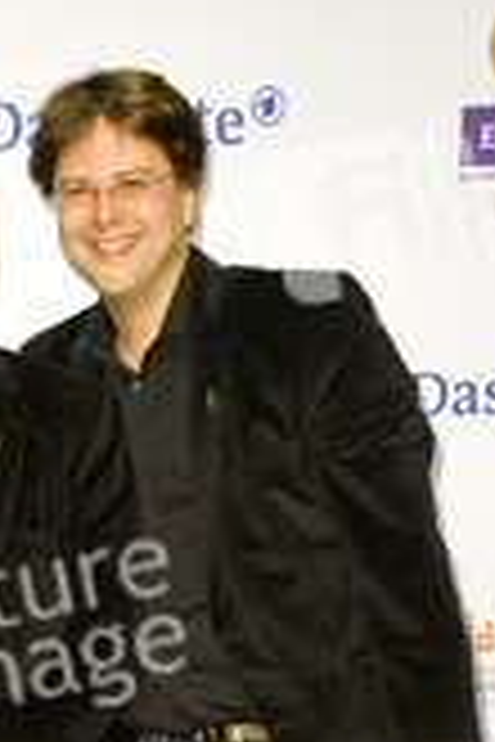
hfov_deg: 11.3
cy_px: 872
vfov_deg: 16.3
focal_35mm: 121
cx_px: 86
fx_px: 2495
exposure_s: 1/160
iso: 800
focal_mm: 50
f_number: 5.6
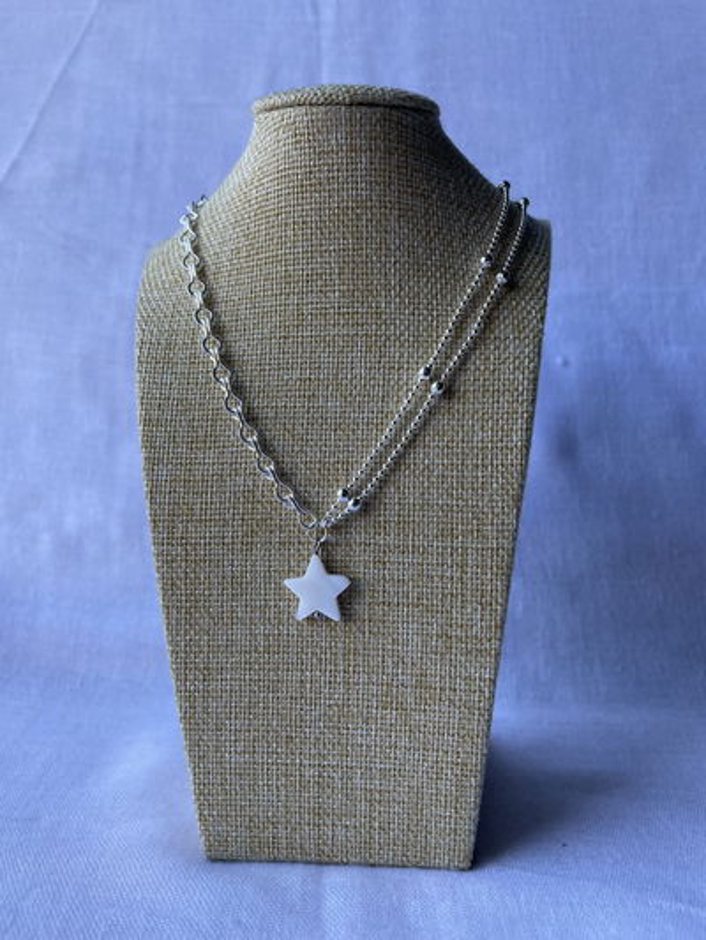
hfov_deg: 53.1
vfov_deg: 67.3
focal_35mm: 26
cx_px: 353
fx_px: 707
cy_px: 470
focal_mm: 4.2
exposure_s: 1/121
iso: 40
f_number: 1.6
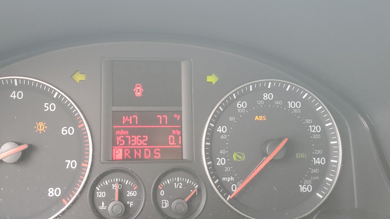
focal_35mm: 38
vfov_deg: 31.2
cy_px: 116
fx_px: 393
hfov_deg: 52.5
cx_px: 163
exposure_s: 1/120
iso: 96
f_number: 1.5
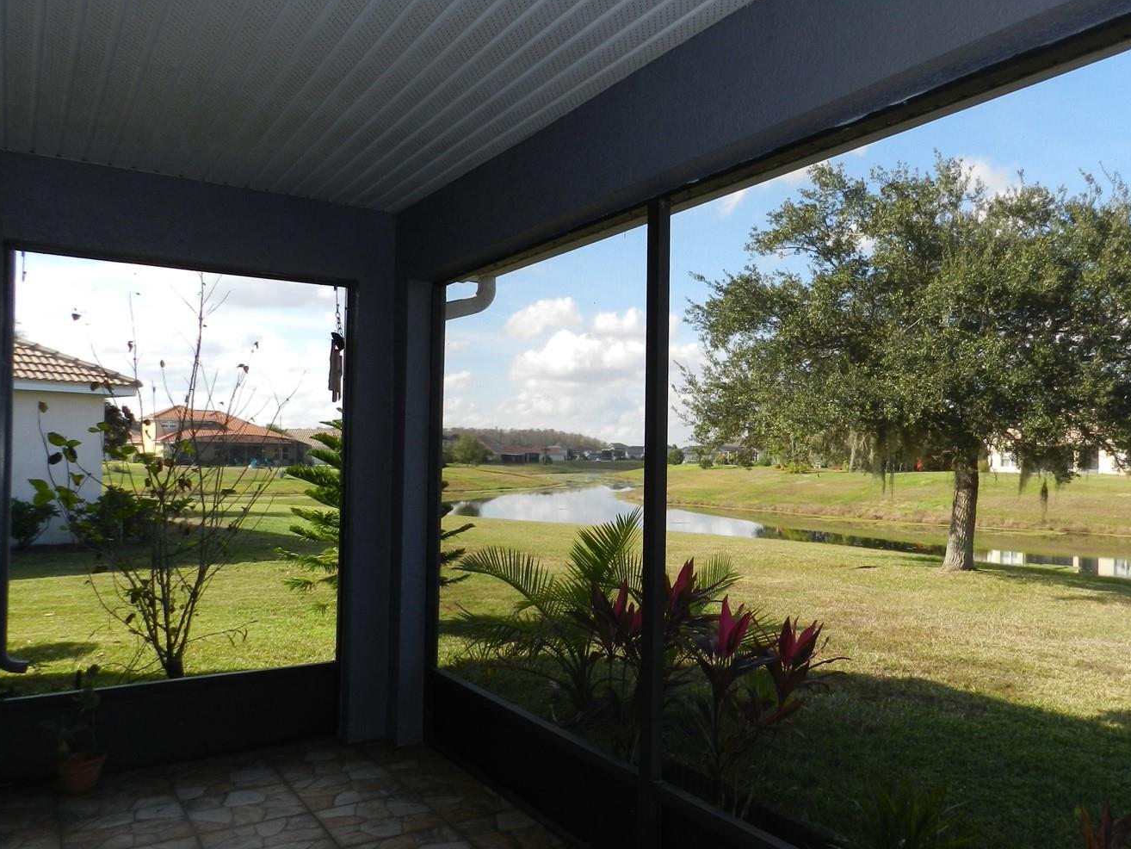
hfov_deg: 63.0
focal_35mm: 28
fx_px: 915
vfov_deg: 49.7
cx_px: 670
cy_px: 443
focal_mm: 4
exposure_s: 1/640
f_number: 3.4
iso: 160
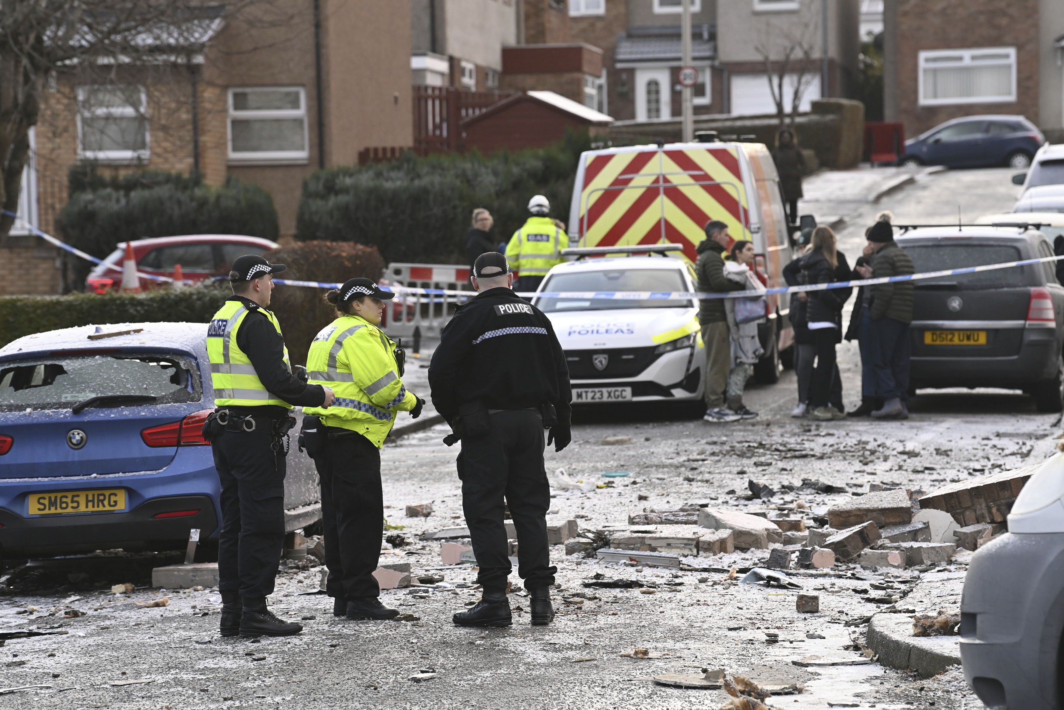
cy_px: 355
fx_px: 5615
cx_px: 532
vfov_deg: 7.2
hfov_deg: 10.8
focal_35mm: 190
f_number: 5.6
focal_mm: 190
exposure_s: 1/320
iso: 1600
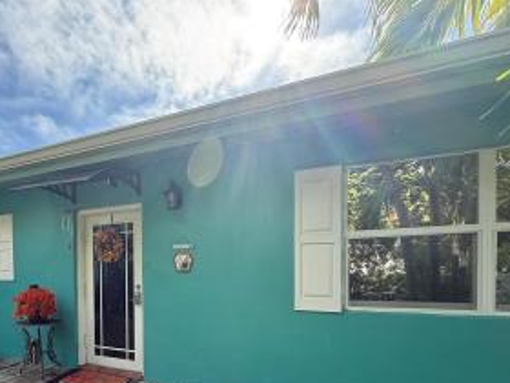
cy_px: 272
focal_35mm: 20
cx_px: 158
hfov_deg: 78.3
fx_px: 295
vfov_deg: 63.3
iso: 50
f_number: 2.2
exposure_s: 1/830
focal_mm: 2.22
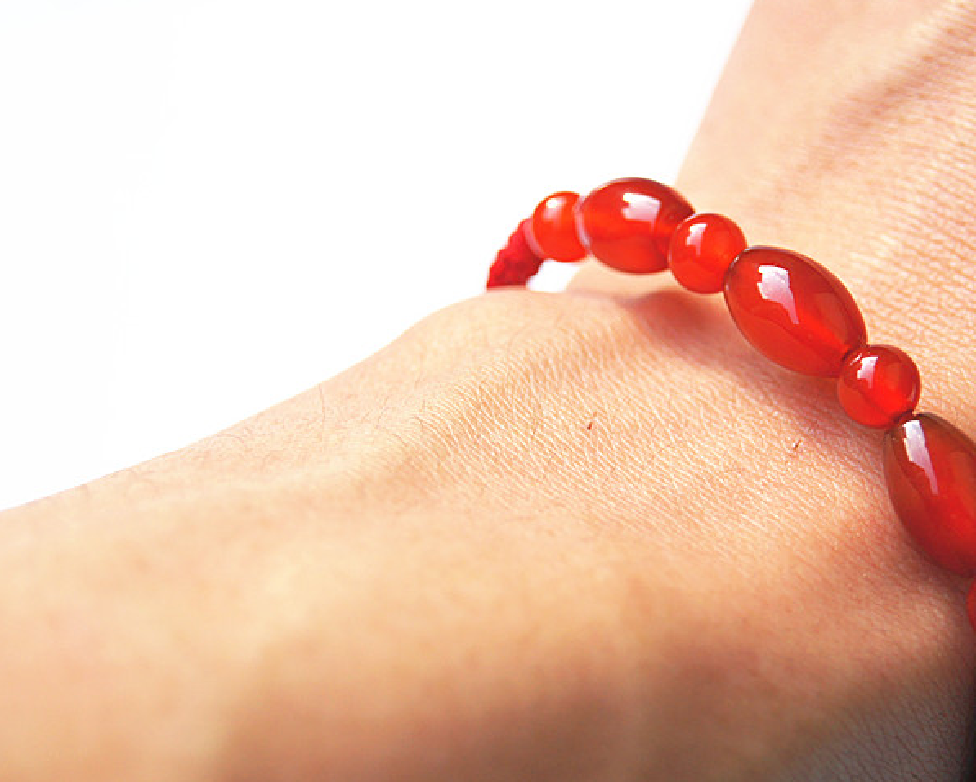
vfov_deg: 14.9
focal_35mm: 104
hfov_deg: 18.5
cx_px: 623
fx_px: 2994
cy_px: 411
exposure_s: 1/320
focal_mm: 55
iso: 200
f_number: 6.3
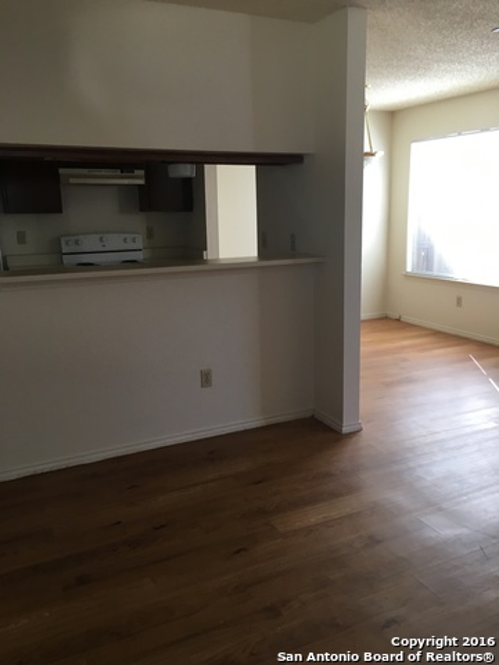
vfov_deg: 61.7
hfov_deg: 48.2
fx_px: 557
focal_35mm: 29
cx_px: 250
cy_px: 332
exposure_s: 1/30
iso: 32
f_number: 2.2
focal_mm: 4.15
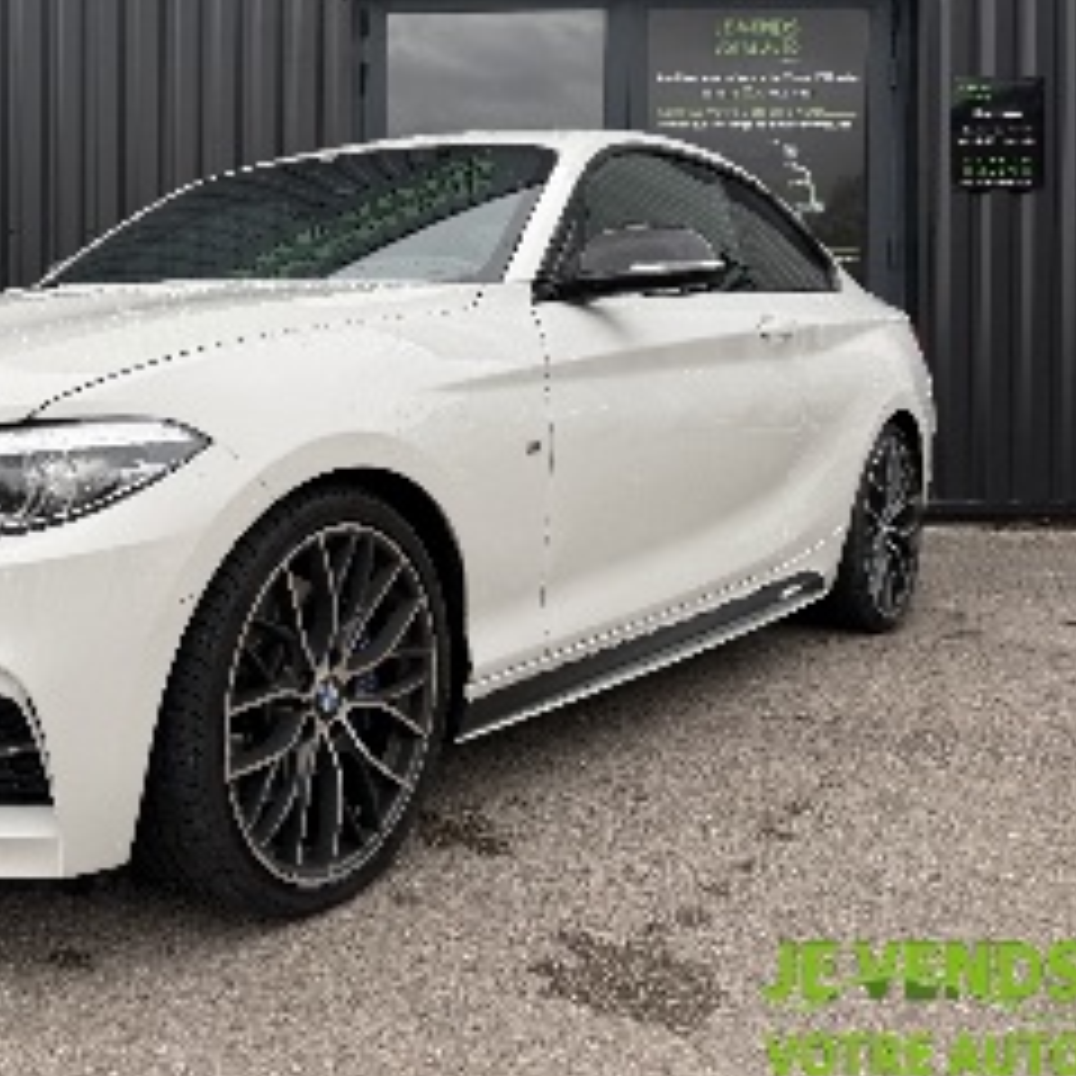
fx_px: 1301
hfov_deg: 42.4
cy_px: 410
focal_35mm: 37
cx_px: 176
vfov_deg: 44.6
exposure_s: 1/708
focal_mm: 6.76
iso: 80
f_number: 1.78
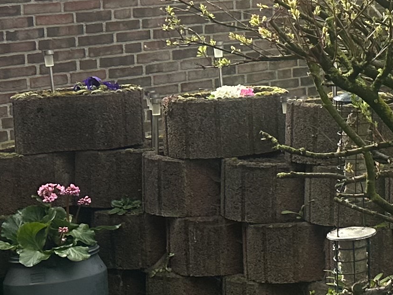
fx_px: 1317
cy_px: 30
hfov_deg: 13.2
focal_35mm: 116
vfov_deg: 12.7
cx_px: 909
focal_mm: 6.86
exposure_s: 1/1339
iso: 80
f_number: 1.78
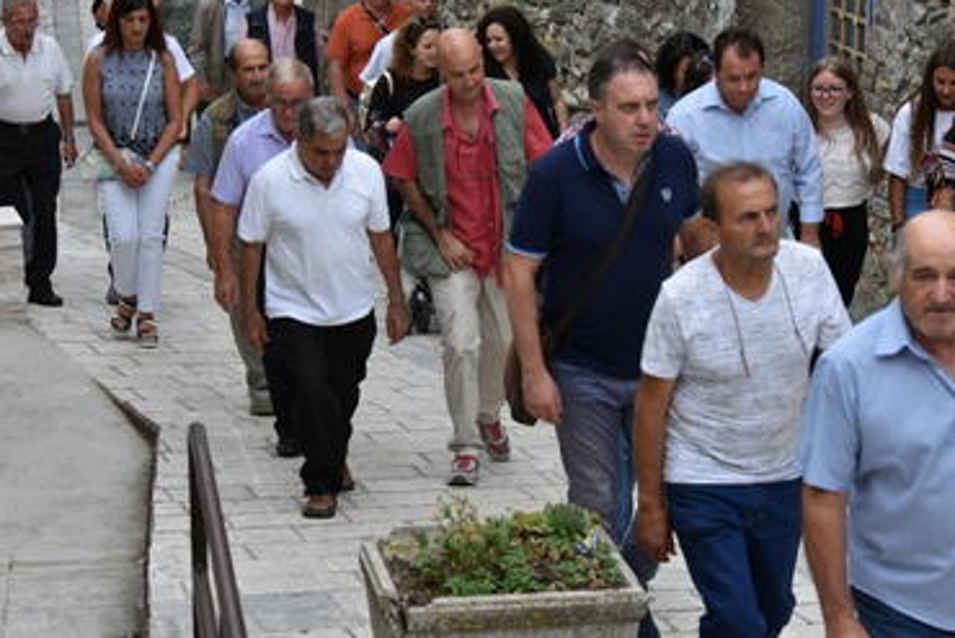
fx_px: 3768
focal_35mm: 142
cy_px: 251
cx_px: 519
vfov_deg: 9.7
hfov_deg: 14.4
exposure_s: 1/250
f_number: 4.5
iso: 500
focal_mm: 70
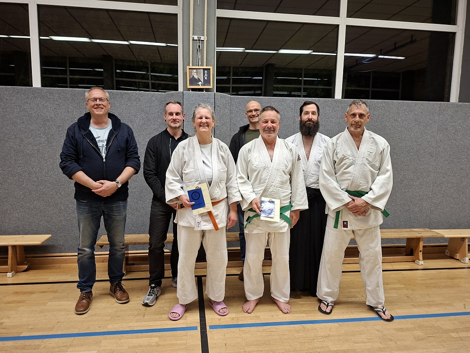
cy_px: 176
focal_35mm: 23
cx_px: 235
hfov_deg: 73.9
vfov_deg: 58.9
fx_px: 312
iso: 160
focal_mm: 5.54
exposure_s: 1/50
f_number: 1.8
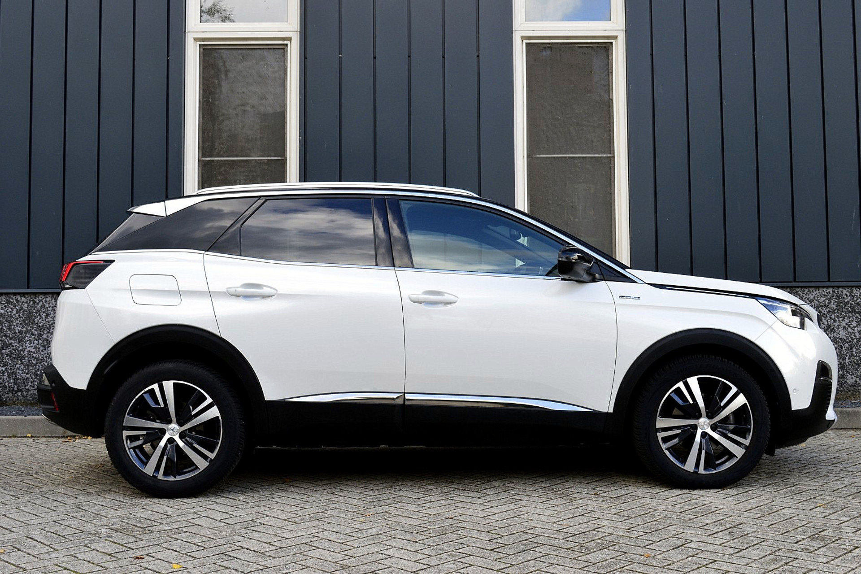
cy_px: 287
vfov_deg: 33.0
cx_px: 430
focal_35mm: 40
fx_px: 969
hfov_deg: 47.9
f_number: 9
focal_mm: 27
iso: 400
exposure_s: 1/100
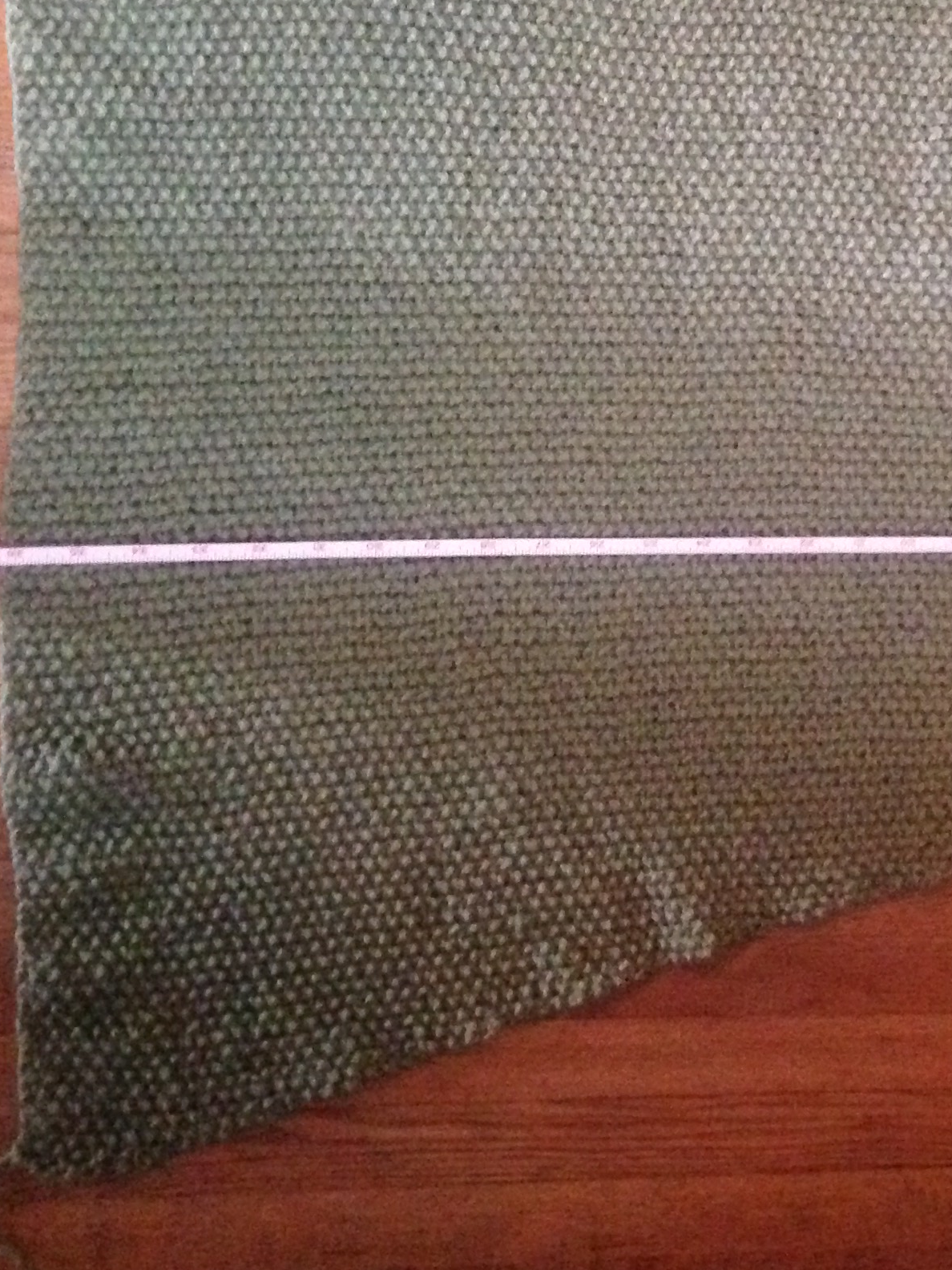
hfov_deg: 21.0
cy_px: 430
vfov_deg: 28.4
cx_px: 919
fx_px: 2493
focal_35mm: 68
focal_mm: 4.12
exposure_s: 1/15
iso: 800
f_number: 2.4
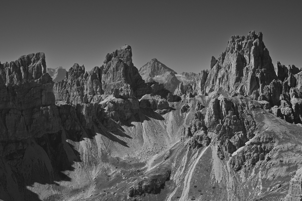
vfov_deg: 25.5
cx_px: 151
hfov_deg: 37.5
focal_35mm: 53
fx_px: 445
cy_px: 100
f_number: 13
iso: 250
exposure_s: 1/500
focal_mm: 53
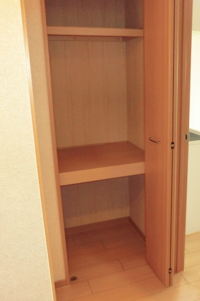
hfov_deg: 38.3
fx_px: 284
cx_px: 137
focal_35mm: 34
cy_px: 152
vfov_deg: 55.8
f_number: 3.2
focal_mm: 4.3
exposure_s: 1/30
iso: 400
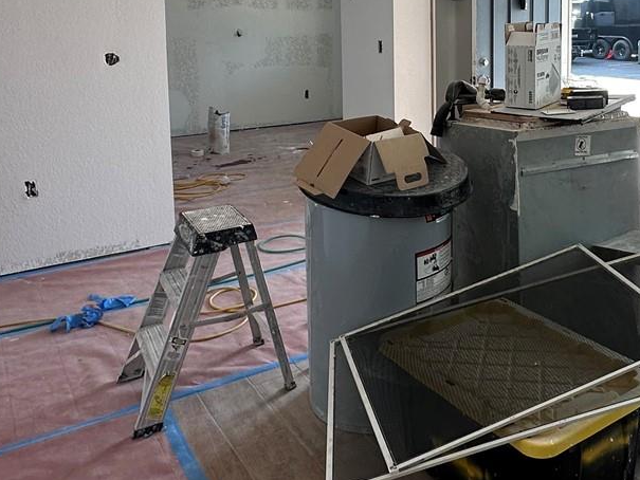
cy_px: 79
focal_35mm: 37
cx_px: 476
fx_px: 684
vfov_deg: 37.0
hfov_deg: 48.3
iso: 40
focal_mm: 2.22
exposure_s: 1/122
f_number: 2.2
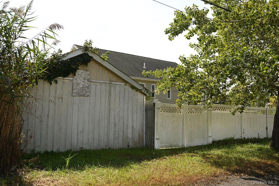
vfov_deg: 36.9
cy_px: 93
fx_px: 279
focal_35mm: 36
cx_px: 140
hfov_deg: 53.1
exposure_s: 1/2500
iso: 250
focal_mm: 36
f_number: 3.5
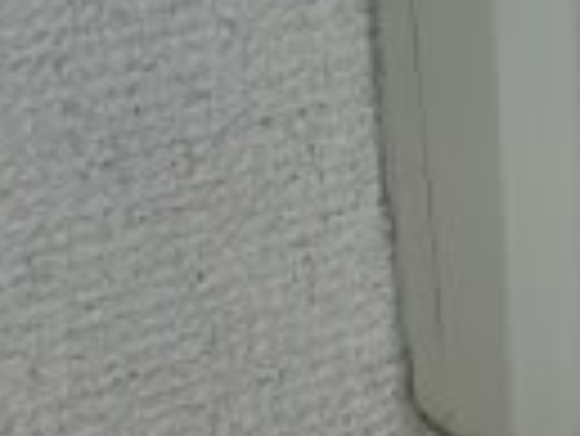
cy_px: -2
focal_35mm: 135
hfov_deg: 13.9
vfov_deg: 10.9
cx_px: 798
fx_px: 2264
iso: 200
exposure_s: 1/100
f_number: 3
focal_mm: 4.24
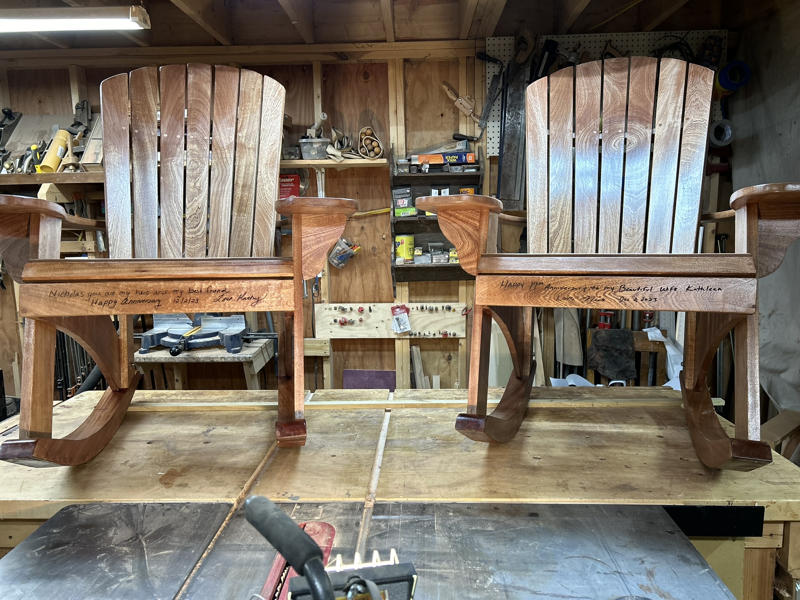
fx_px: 601
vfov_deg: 53.1
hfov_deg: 67.3
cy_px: 300
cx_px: 400
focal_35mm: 26
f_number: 1.5
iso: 125
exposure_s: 1/120
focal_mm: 5.7
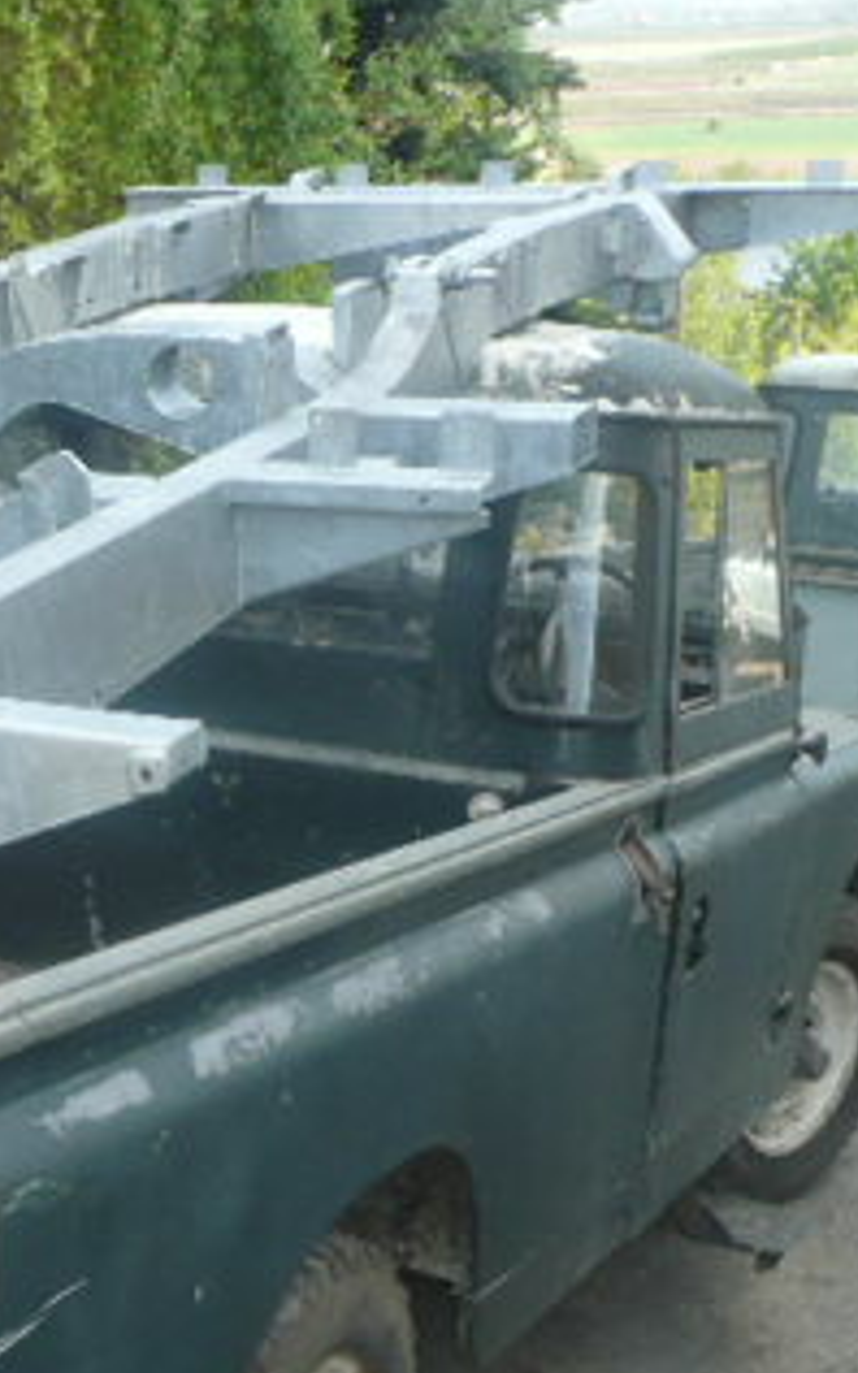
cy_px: 957
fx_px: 2246
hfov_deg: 20.0
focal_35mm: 60
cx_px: -221
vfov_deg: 33.6
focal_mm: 4.6
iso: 100
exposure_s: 1/160
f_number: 3.3
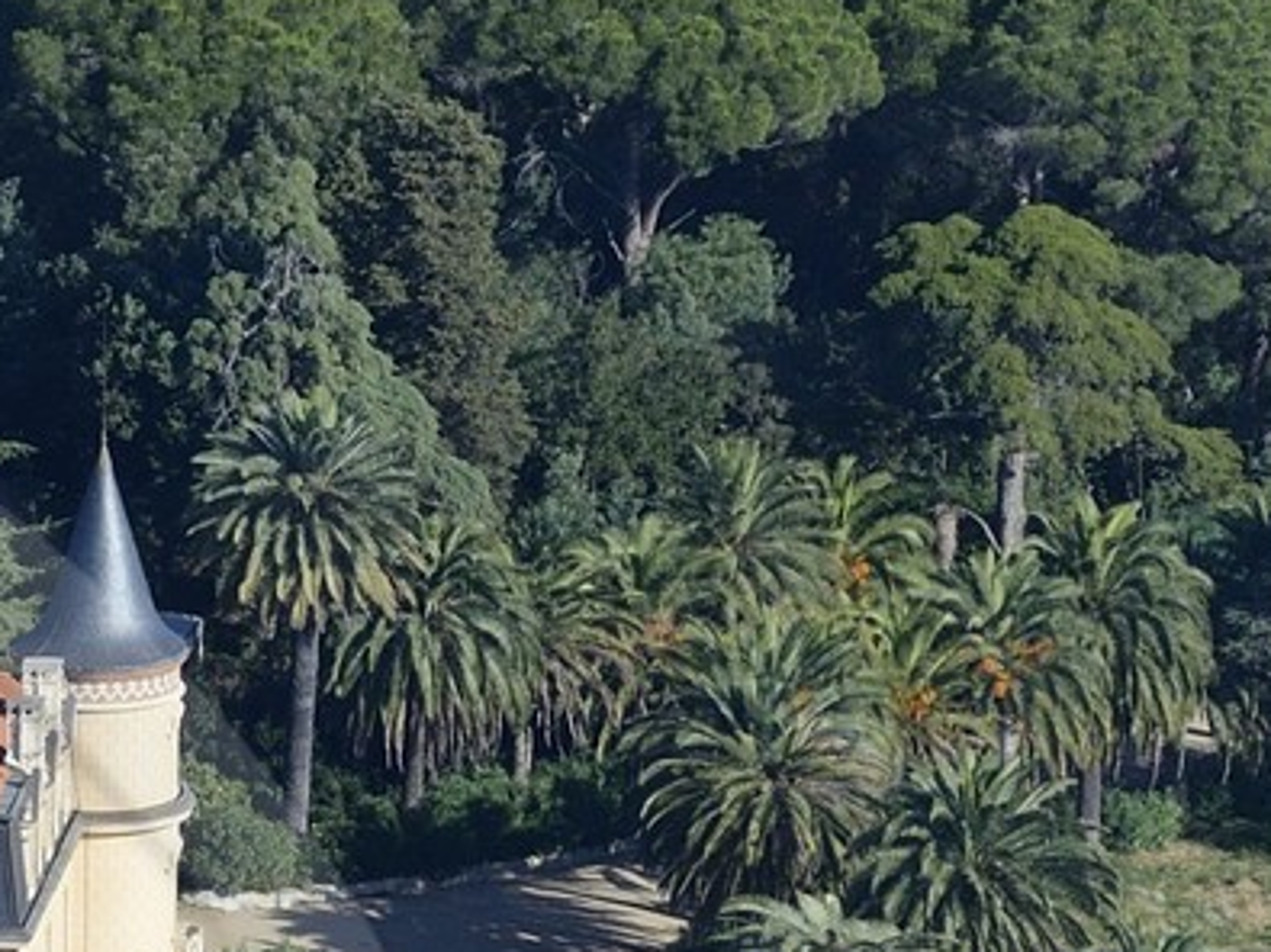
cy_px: 1576
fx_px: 28594
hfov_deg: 2.5
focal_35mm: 779
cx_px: -798
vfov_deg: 1.9
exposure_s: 1/1250
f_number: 11
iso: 800
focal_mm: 200
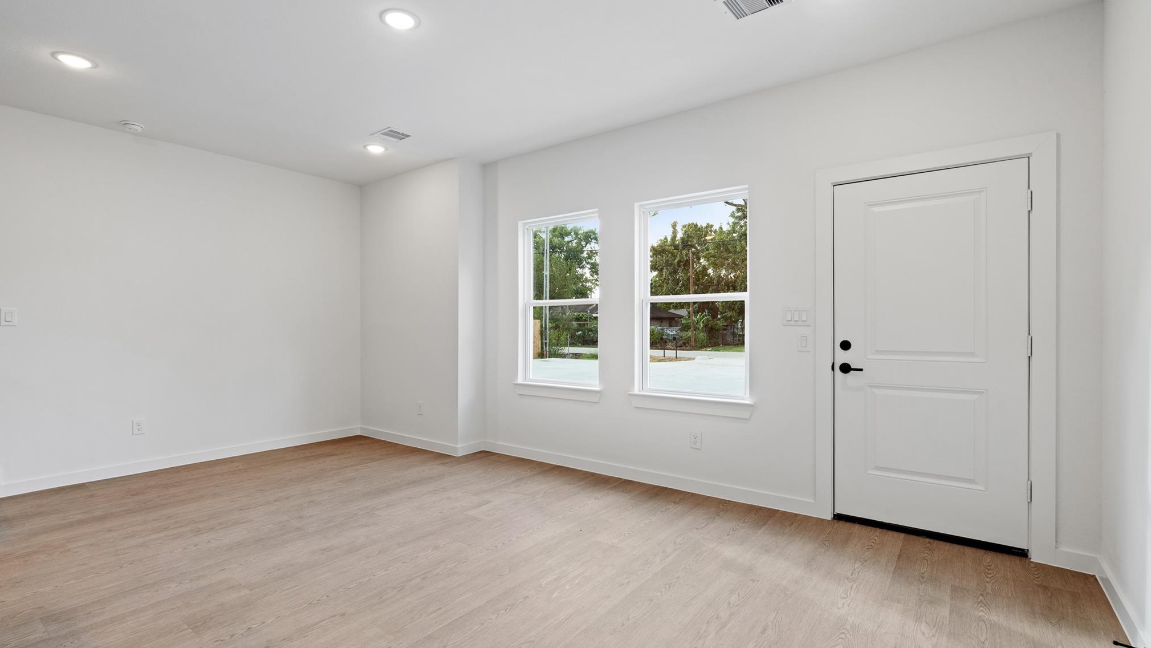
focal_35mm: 17
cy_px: 332
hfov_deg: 95.9
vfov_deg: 63.9
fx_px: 519
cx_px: 570
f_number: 9
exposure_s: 1/8
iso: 200
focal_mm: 16
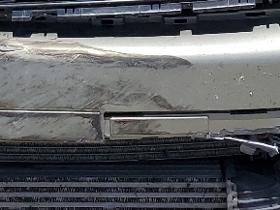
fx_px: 1165
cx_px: -52
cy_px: -177
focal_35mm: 144
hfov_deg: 13.3
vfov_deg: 9.7
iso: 50
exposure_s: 1/10000
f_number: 1.5
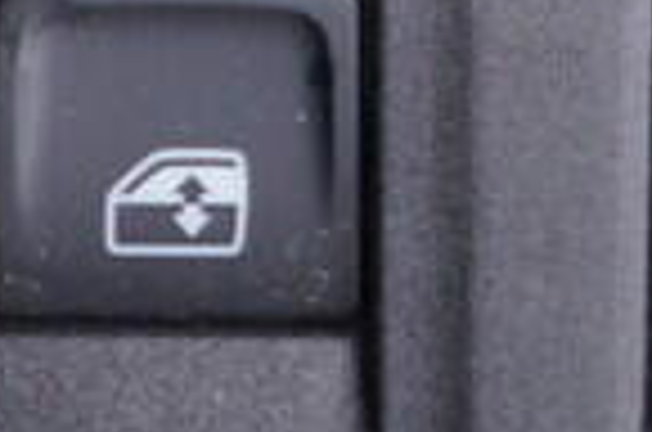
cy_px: -646
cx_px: 292
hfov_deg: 8.1
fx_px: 4608
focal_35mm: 255
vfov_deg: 5.2
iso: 160
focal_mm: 24
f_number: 2.8
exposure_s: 1/40
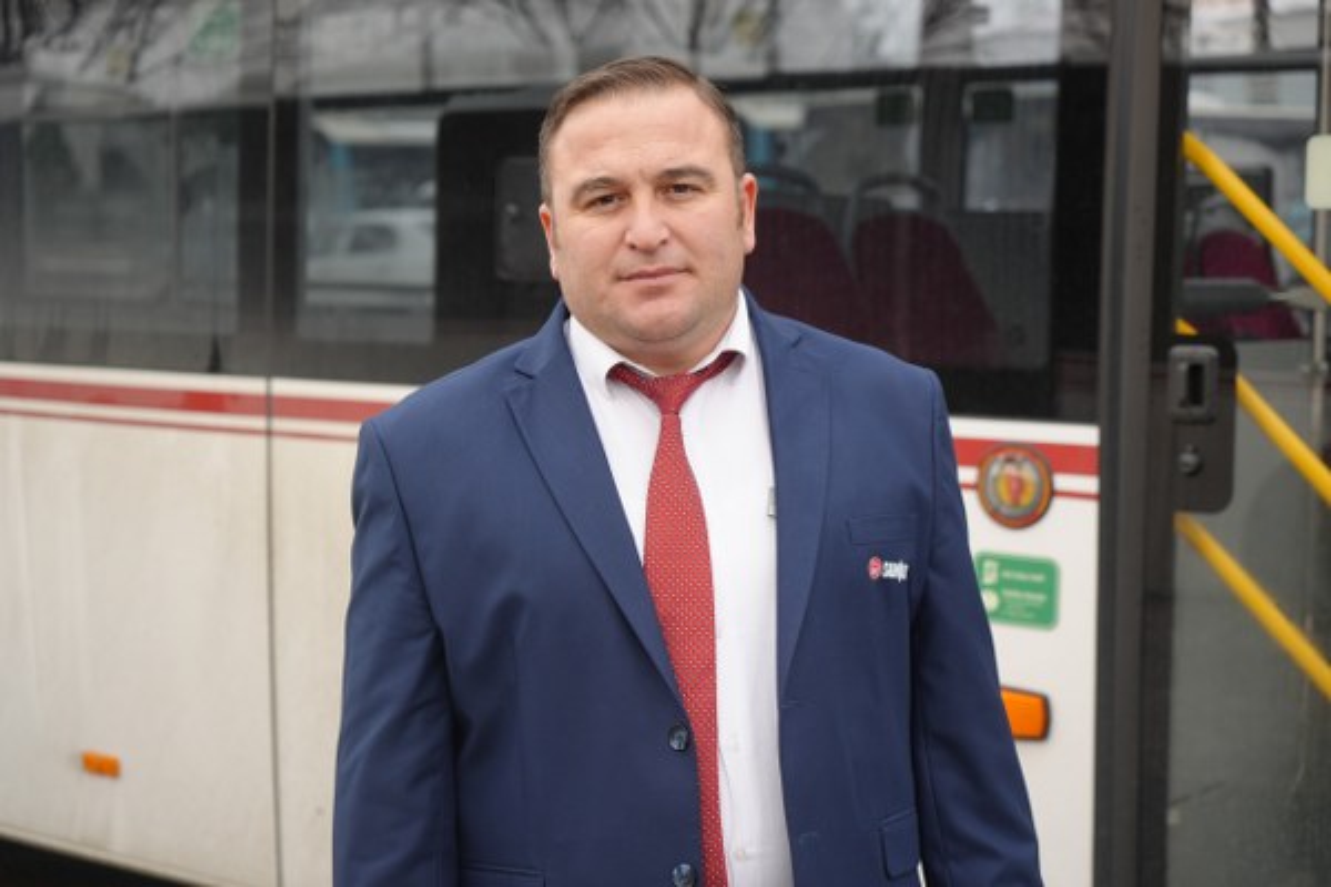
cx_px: 666
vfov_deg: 21.9
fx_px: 2292
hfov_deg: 32.4
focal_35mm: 62
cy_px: 444
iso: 100
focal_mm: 62
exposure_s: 1/250
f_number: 4.5
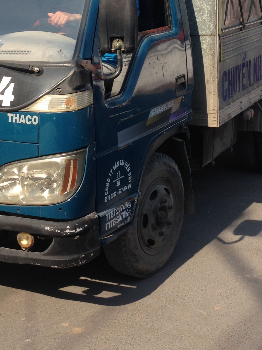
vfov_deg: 26.9
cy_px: 71
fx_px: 716
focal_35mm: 71
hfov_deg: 20.7
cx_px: 103
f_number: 2.4
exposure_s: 1/861
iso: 50
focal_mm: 4.12
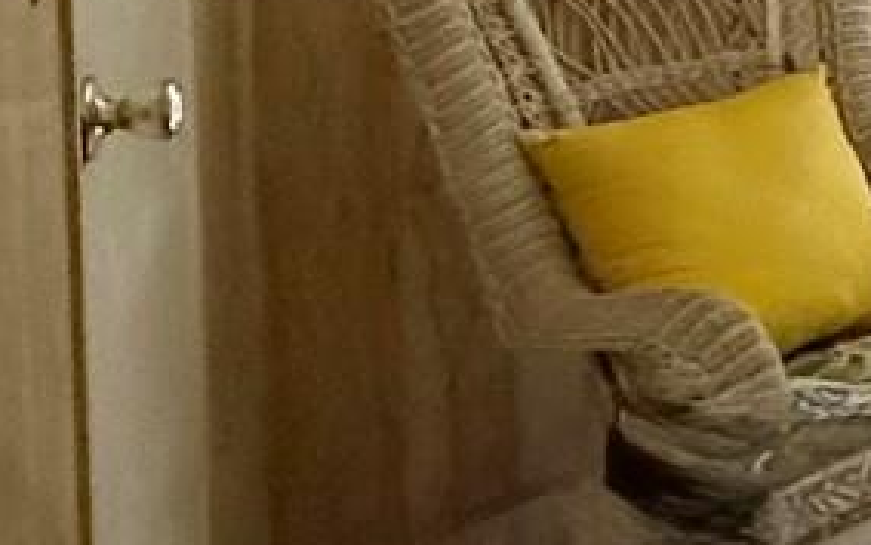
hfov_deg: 17.5
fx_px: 1994
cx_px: 1745
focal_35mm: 84
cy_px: -366
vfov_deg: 14.1
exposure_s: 1/120
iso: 400
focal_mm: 2.22
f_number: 2.2
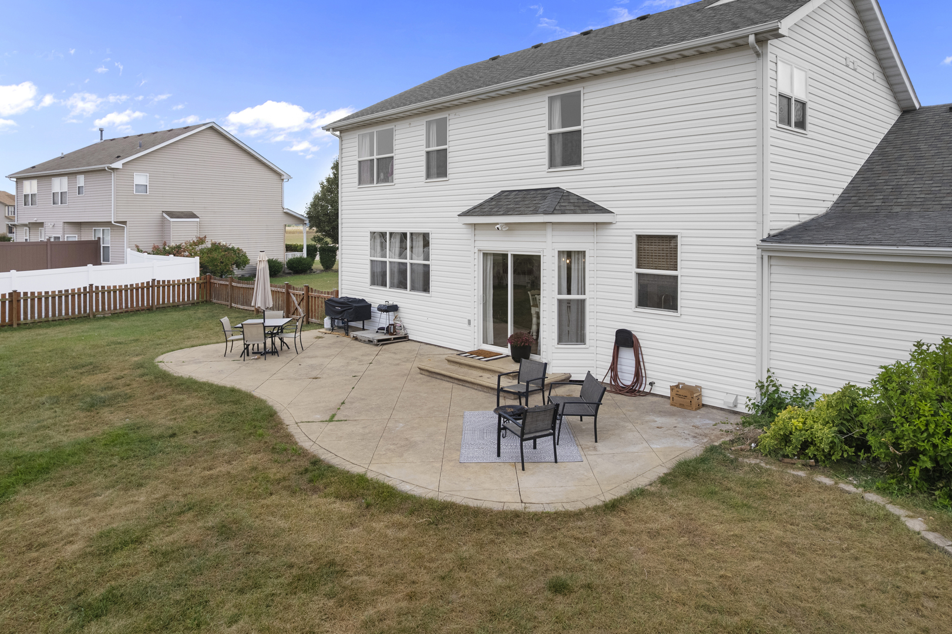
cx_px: 476
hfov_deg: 78.6
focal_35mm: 22
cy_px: 317
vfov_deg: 57.2
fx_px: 582
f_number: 2.8
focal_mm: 8.38
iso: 100
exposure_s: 1/250
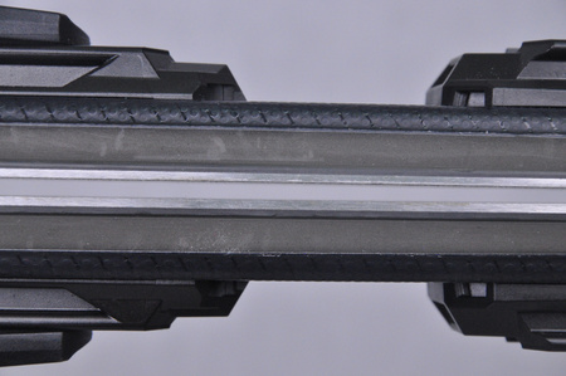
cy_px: 188
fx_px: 2474
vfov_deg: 8.7
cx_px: 283
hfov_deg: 13.1
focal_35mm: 158
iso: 3200
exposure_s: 1/125
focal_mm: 105
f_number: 9.5
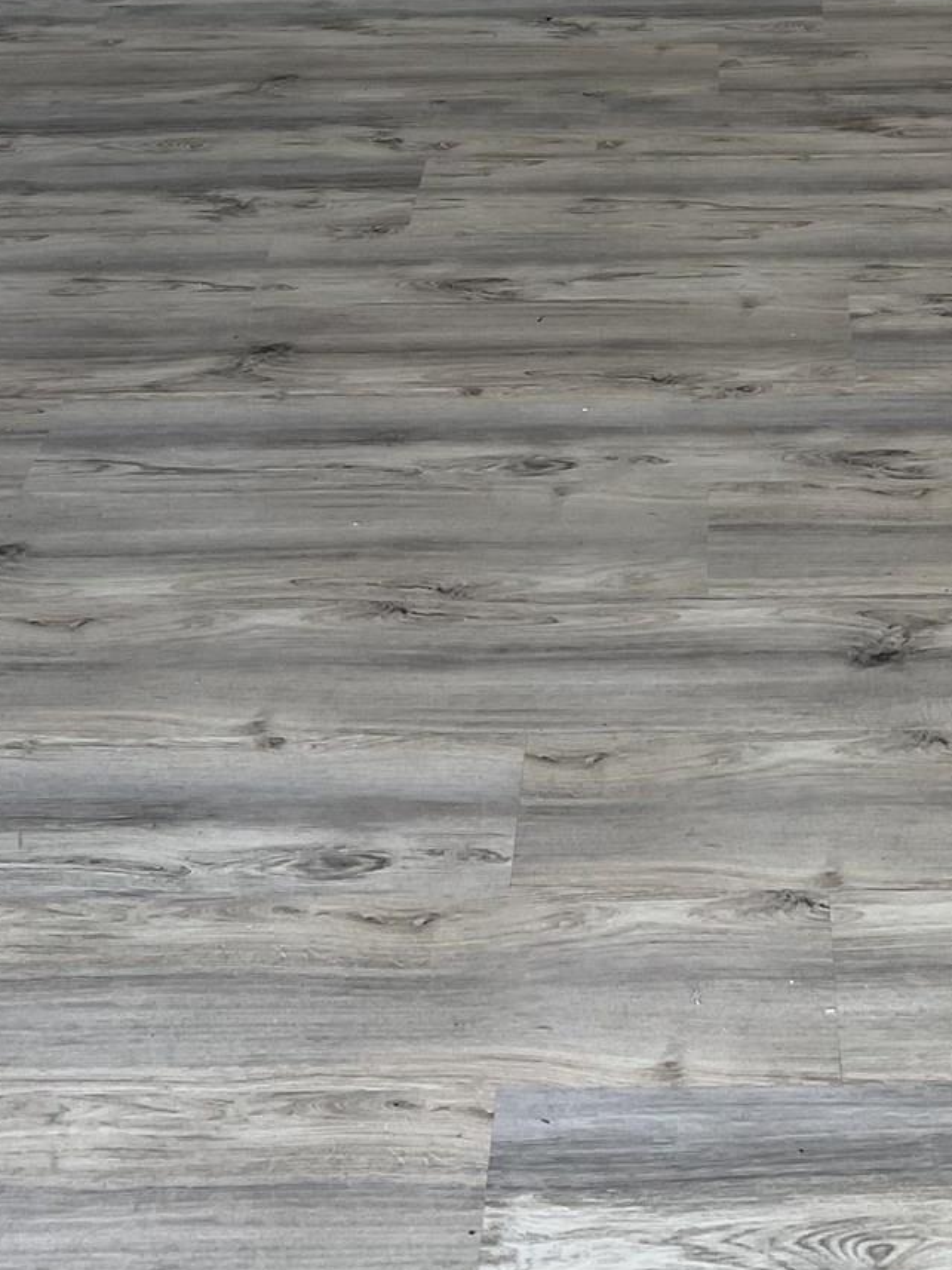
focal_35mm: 70
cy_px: -301
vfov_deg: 24.8
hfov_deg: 20.9
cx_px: 701
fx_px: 2567
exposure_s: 1/60
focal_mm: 5.7
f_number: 1.5
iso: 64
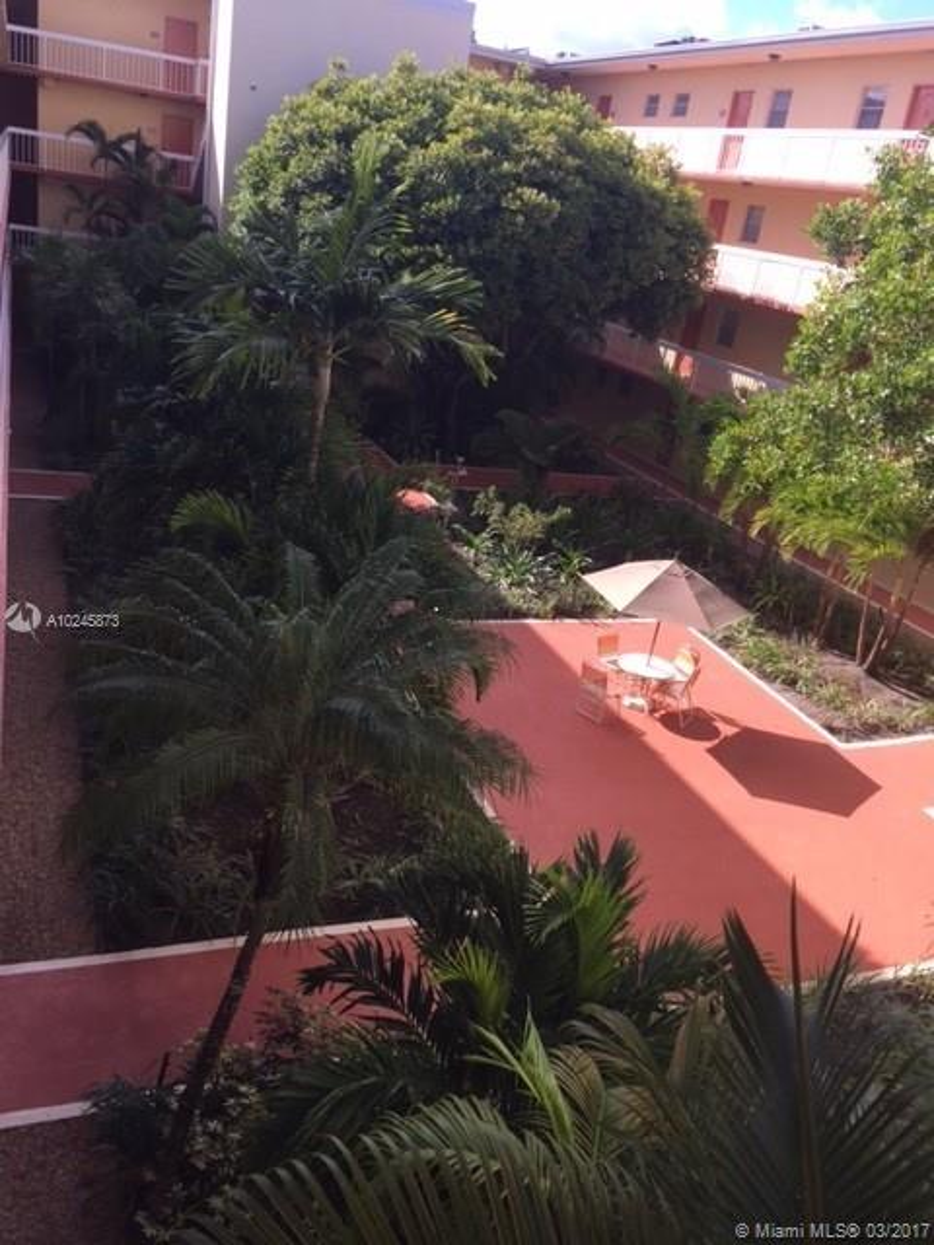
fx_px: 1043
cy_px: 622
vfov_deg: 61.7
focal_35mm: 29
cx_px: 467
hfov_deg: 48.2
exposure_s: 1/682
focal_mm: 4.15
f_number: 2.2
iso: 32
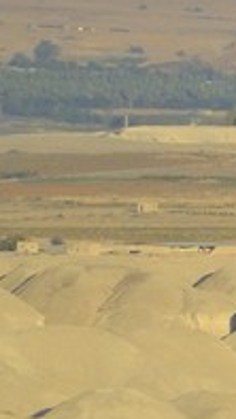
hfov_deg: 0.7
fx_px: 18866
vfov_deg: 1.3
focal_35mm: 1698
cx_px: 1661
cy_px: 140
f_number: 5.6
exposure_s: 1/1600
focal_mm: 200
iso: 400
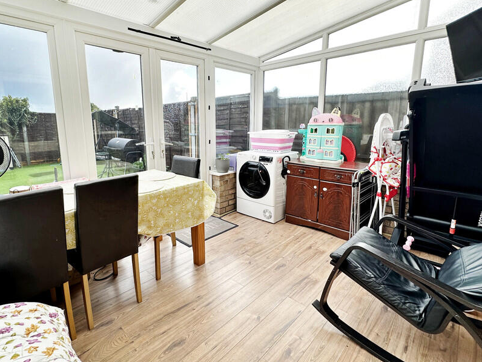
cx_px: 216
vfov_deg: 71.5
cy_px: 166
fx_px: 251
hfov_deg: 87.5
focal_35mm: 18
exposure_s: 1/229
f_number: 2.2
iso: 40
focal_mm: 2.22
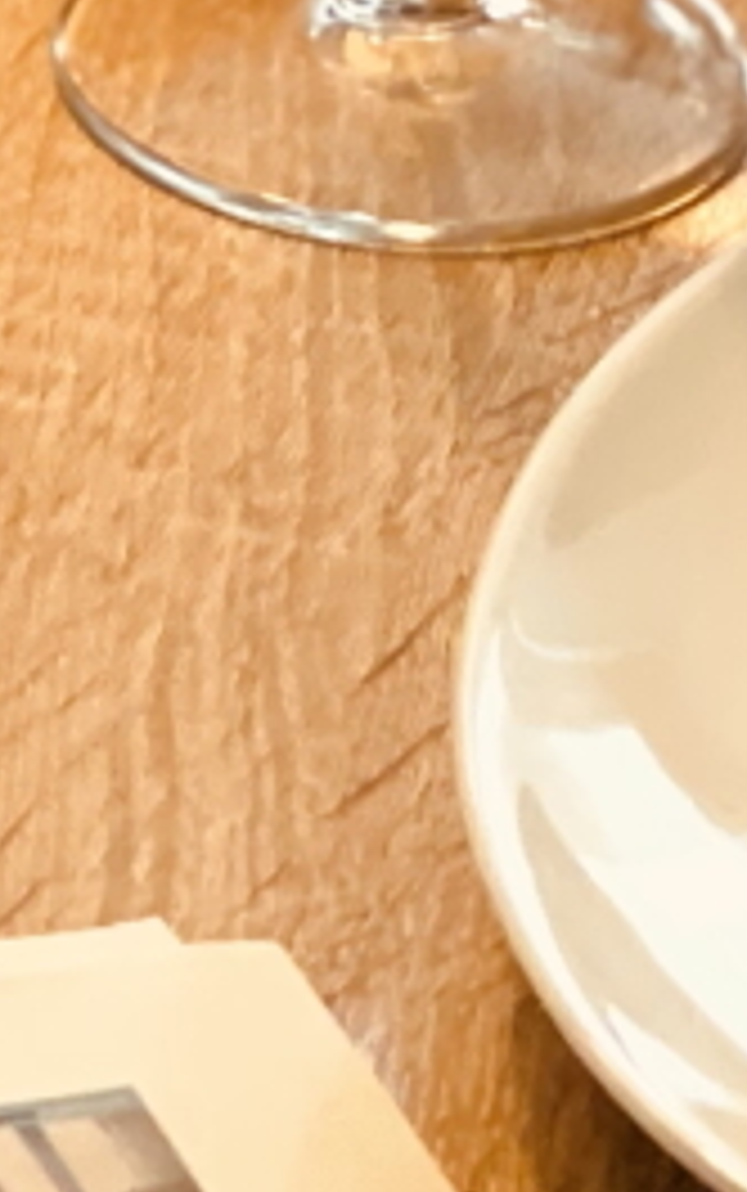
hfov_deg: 4.2
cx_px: -662
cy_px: -641
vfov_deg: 6.6
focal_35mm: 312
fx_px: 10146
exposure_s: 1/100
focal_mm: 6
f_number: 2
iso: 125
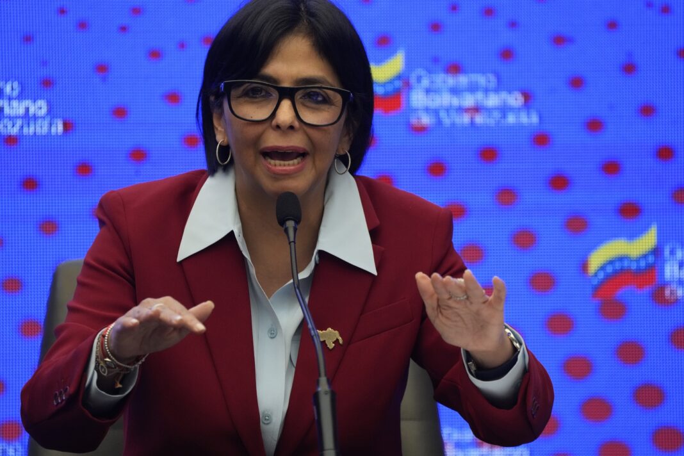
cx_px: 342
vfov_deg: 3.9
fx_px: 6687
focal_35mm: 352
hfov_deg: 5.9
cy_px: 228
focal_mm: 352
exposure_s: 1/320
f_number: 5.6
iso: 3200
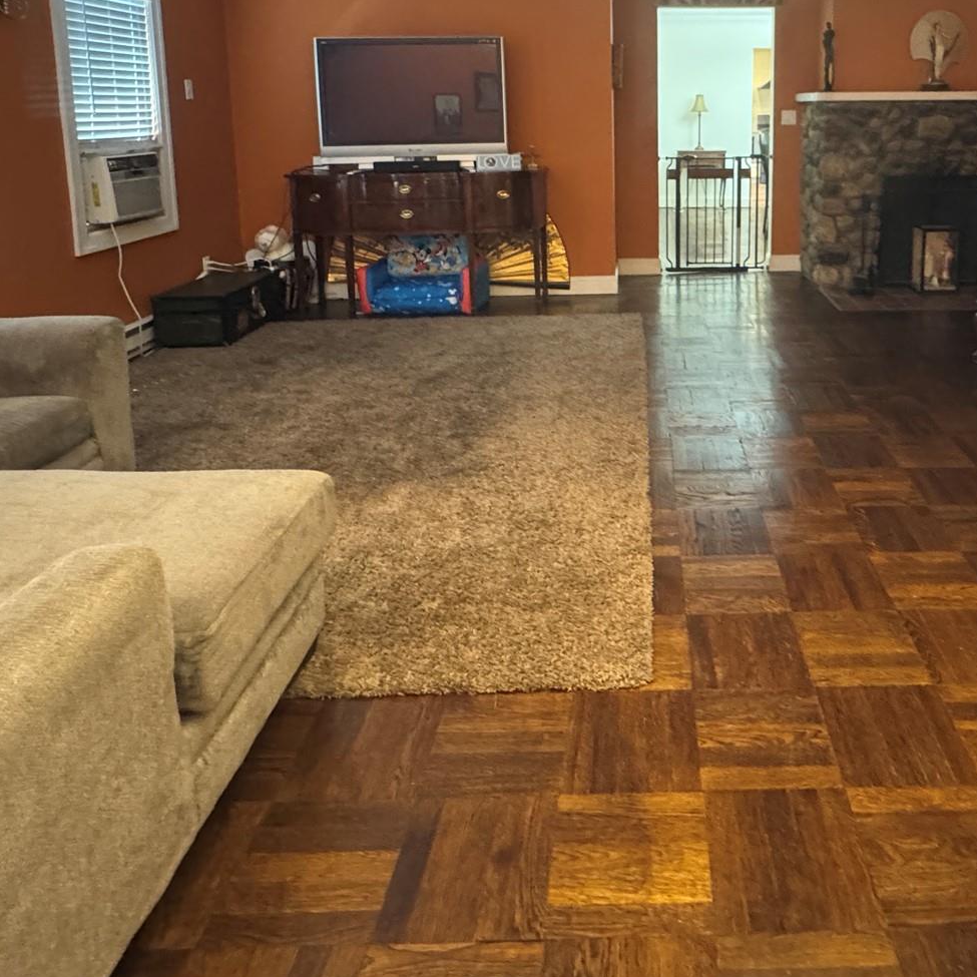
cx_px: 655
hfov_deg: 59.5
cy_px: 220
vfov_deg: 57.2
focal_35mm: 26
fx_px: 830
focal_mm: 2.22
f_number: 2.2
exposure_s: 1/40
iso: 1000
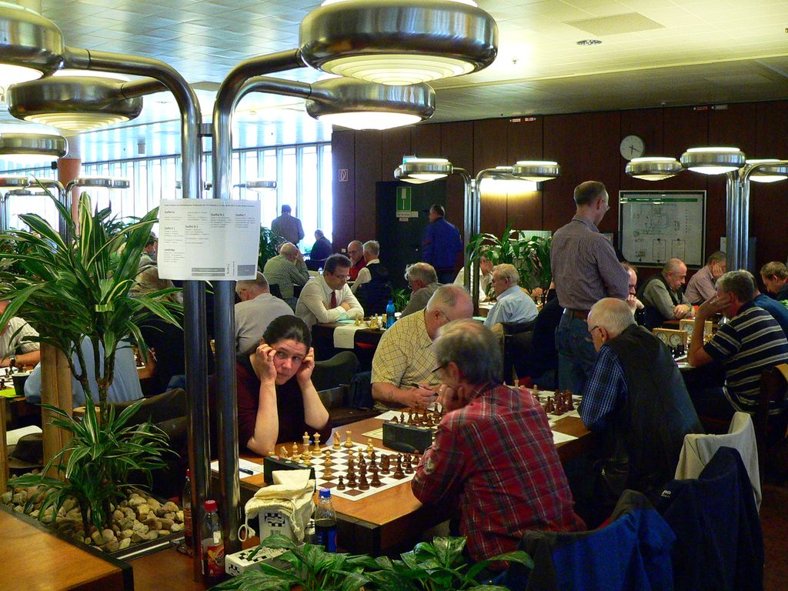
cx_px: 394
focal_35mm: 36
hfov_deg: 51.4
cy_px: 296
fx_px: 820
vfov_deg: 39.7
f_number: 2.8
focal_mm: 6
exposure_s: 1/20
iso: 400
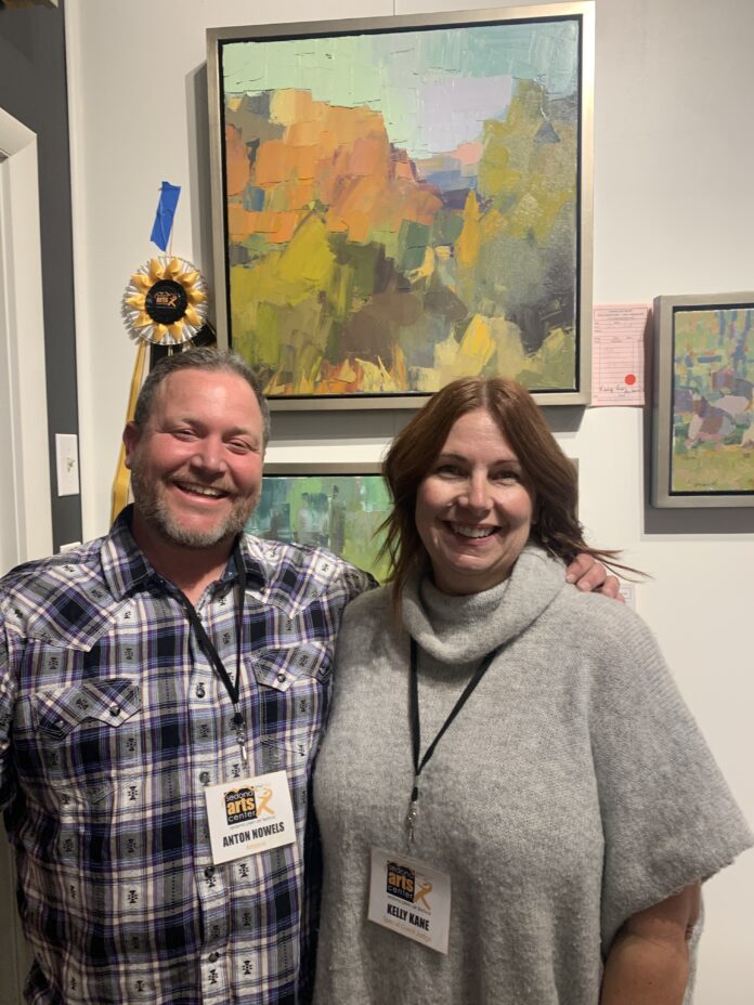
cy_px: 502
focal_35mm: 26
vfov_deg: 67.3
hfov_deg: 53.1
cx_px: 377
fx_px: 755
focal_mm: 4.25
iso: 100
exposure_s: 1/60
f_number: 1.8
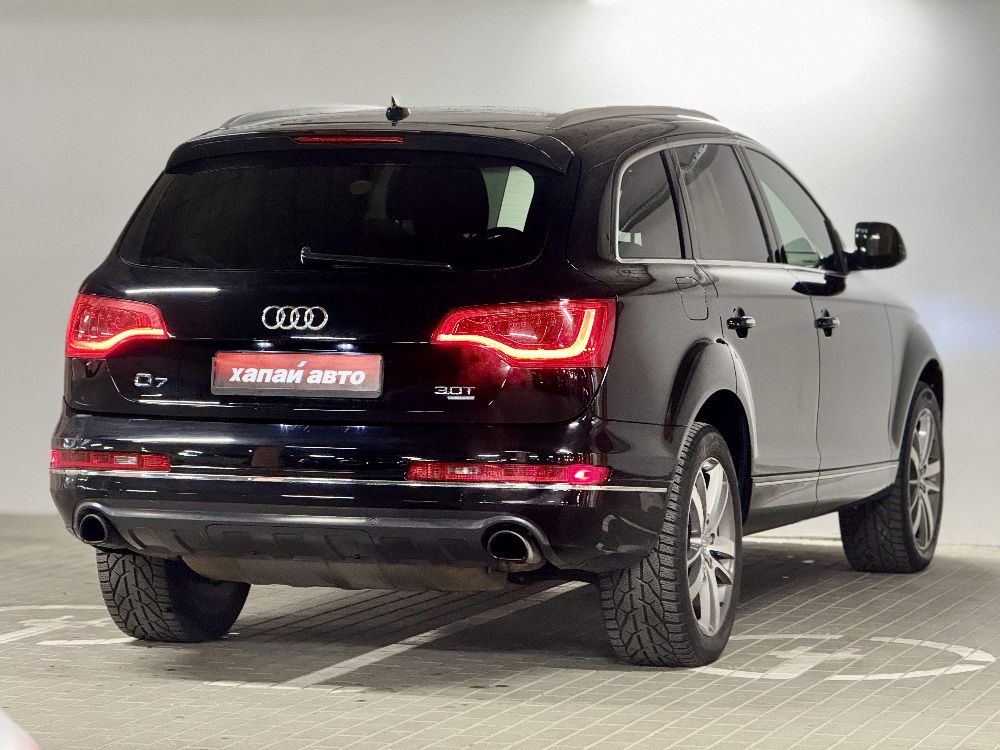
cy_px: 375
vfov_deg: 12.3
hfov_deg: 16.4
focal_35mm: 120
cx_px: 500
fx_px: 3467
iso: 640
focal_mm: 15.66
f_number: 2.8
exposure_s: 1/50
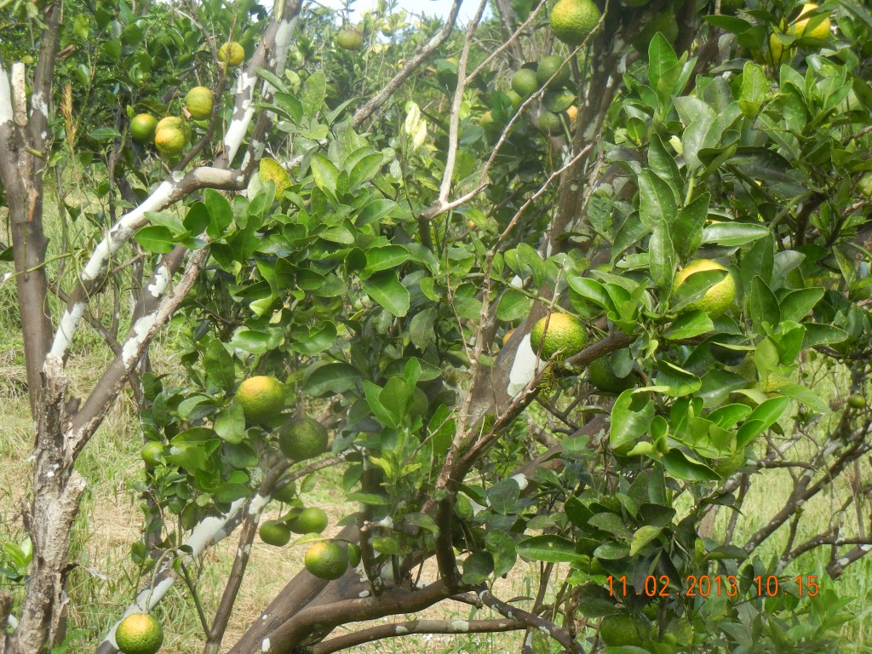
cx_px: 436
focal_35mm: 89
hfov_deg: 22.0
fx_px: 2242
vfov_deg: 16.6
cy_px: 327
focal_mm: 16
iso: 160
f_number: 4.4
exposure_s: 1/299
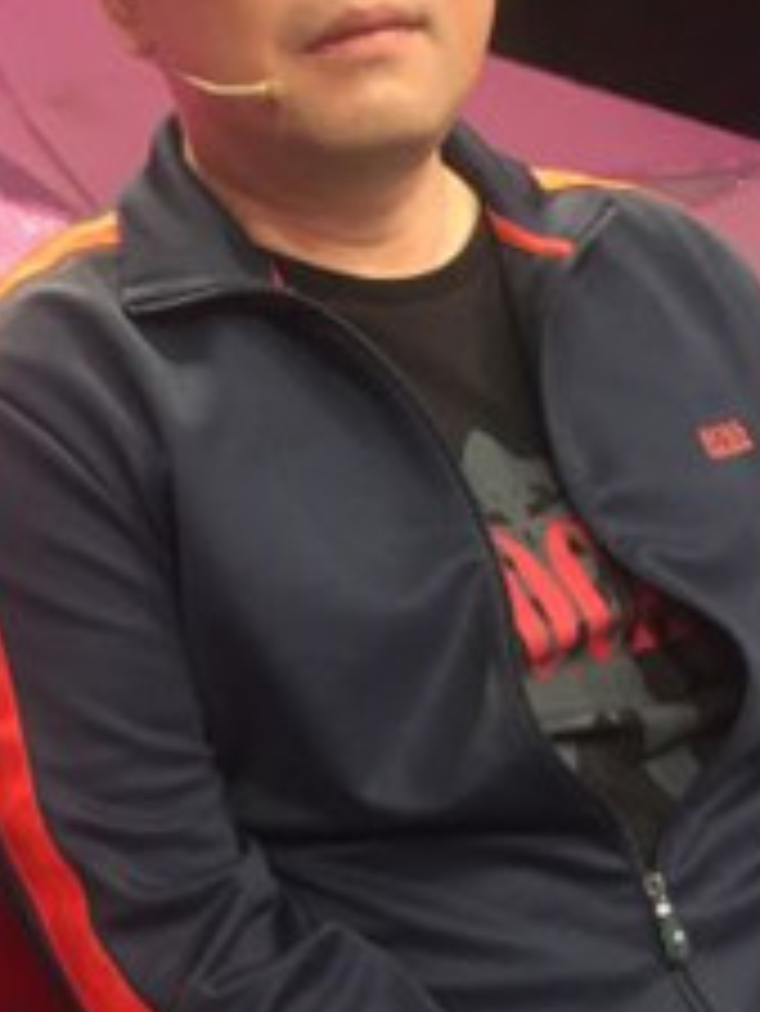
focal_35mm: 86
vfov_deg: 22.2
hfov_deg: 17.1
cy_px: 922
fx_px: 2515
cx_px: 513
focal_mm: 4.15
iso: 80
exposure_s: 1/33
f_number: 2.2
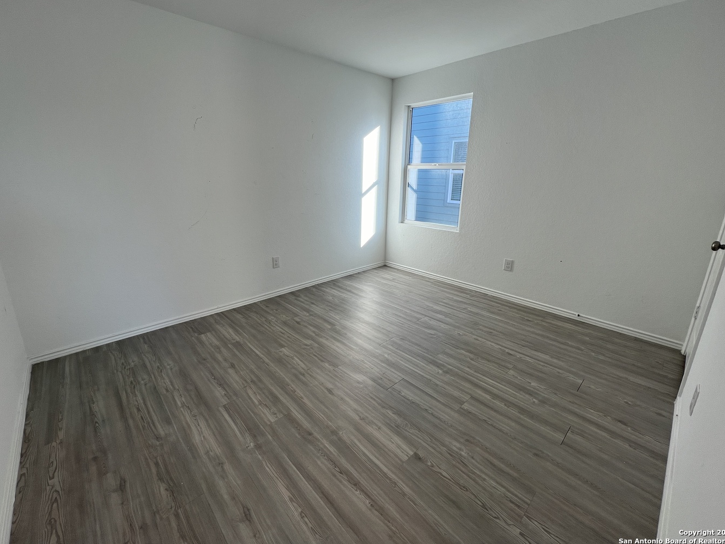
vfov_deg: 85.6
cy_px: 253
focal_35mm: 14
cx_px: 346
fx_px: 293
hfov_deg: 102.0
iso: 32
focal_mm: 1.57
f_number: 1.8
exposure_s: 1/120
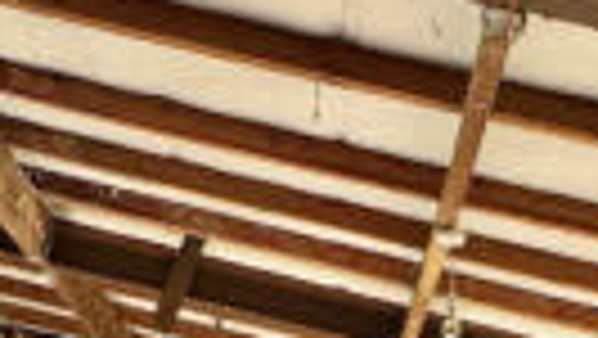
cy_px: 633
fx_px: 1063
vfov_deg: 15.2
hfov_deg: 31.3
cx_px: 357
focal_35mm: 67
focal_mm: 2.22
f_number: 2.2
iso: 40
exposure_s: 1/187
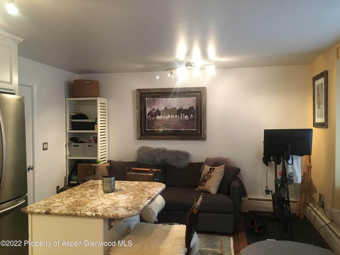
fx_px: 285
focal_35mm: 29
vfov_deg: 48.2
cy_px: 128
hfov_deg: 61.7
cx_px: 170
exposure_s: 1/30
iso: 200
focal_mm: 4.15
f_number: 2.2
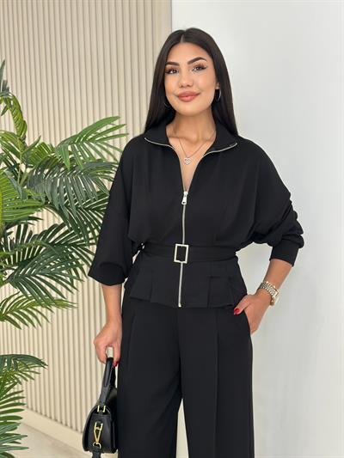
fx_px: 636
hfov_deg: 30.3
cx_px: 172
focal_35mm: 48
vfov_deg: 39.6
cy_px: 229
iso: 100
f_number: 1.78
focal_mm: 6.86
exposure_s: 1/171
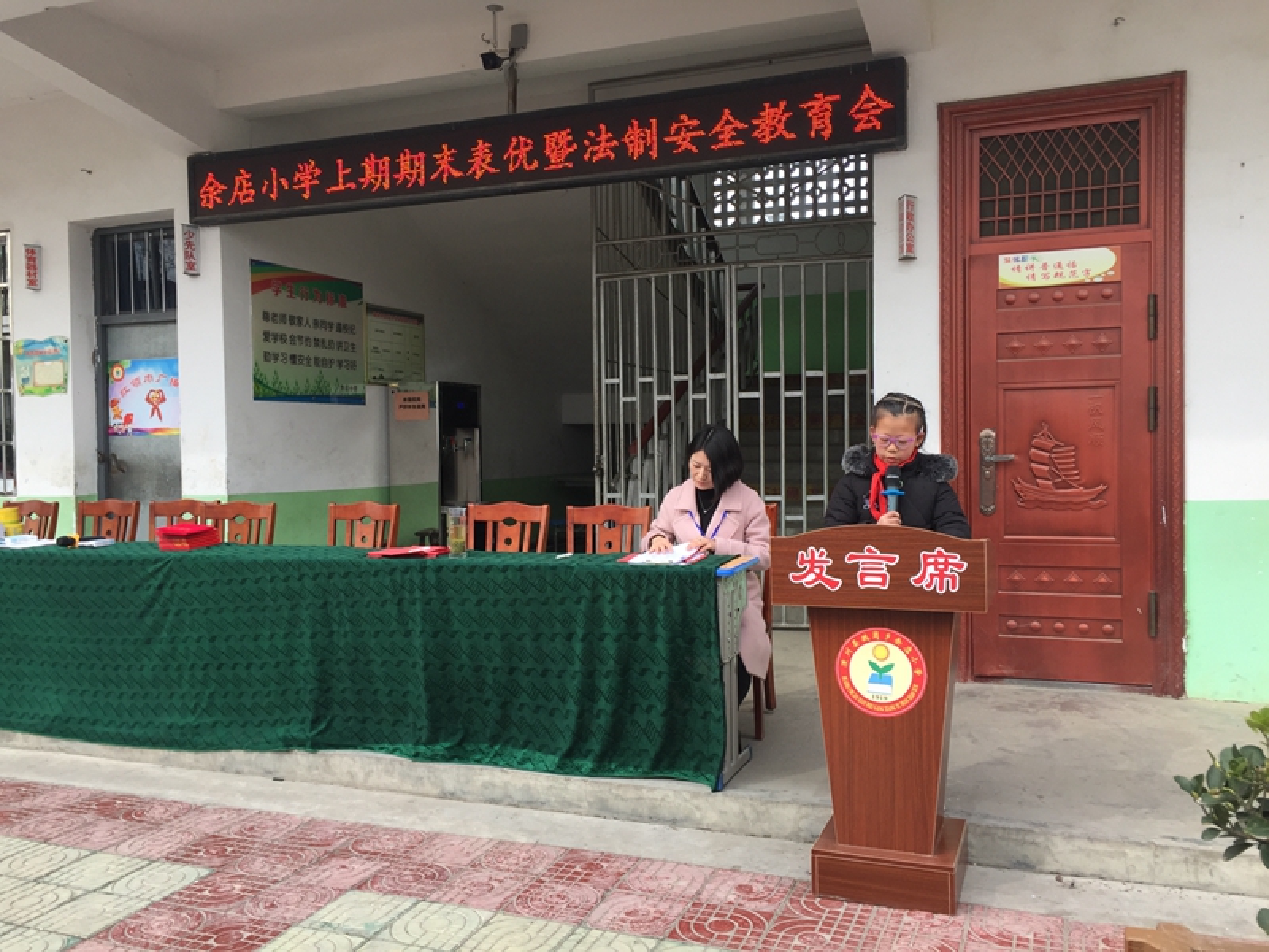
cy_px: 476
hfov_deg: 61.7
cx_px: 634
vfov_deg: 48.2
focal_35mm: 29
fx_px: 1063
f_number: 2.2
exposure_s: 1/366
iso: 32
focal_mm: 4.15
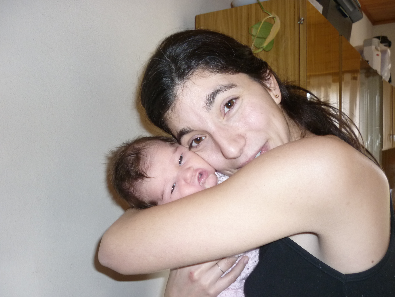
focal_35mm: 33
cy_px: 148
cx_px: 198
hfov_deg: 55.4
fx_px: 377
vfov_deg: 42.9
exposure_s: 1/30
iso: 200
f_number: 2.8
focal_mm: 5.5
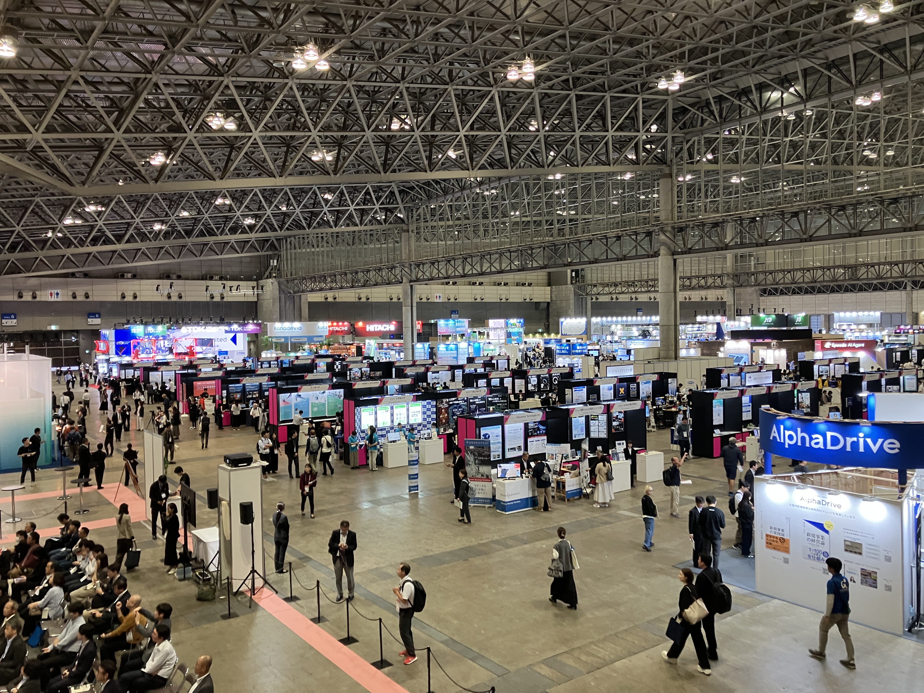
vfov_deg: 49.7
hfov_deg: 63.4
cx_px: 462
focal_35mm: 28
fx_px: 747
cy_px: 346
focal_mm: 3.99
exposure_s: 1/50
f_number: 1.8
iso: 125
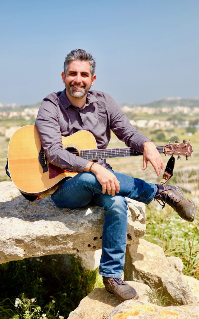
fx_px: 668
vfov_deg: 26.8
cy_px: 160
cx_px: 100
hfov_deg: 16.9
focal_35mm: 77
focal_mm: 50
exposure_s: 1/2500
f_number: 2.8
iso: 200
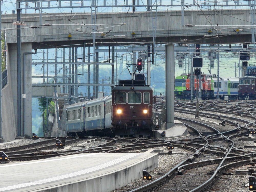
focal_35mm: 257
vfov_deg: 5.8
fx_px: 1903
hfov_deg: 7.7
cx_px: 128
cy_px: 96
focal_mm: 42.2
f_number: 5
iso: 100
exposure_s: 1/250
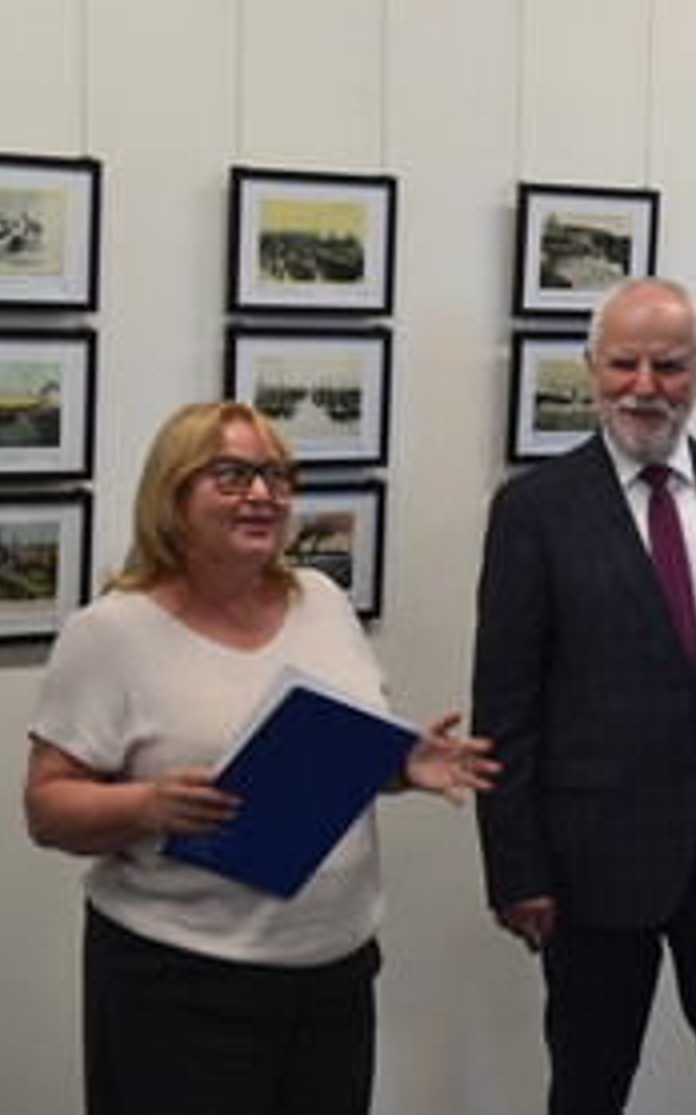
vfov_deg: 24.7
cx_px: 720
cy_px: 556
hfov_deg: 15.2
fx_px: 2553
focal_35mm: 84
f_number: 7.1
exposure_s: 1/25
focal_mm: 36
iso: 400
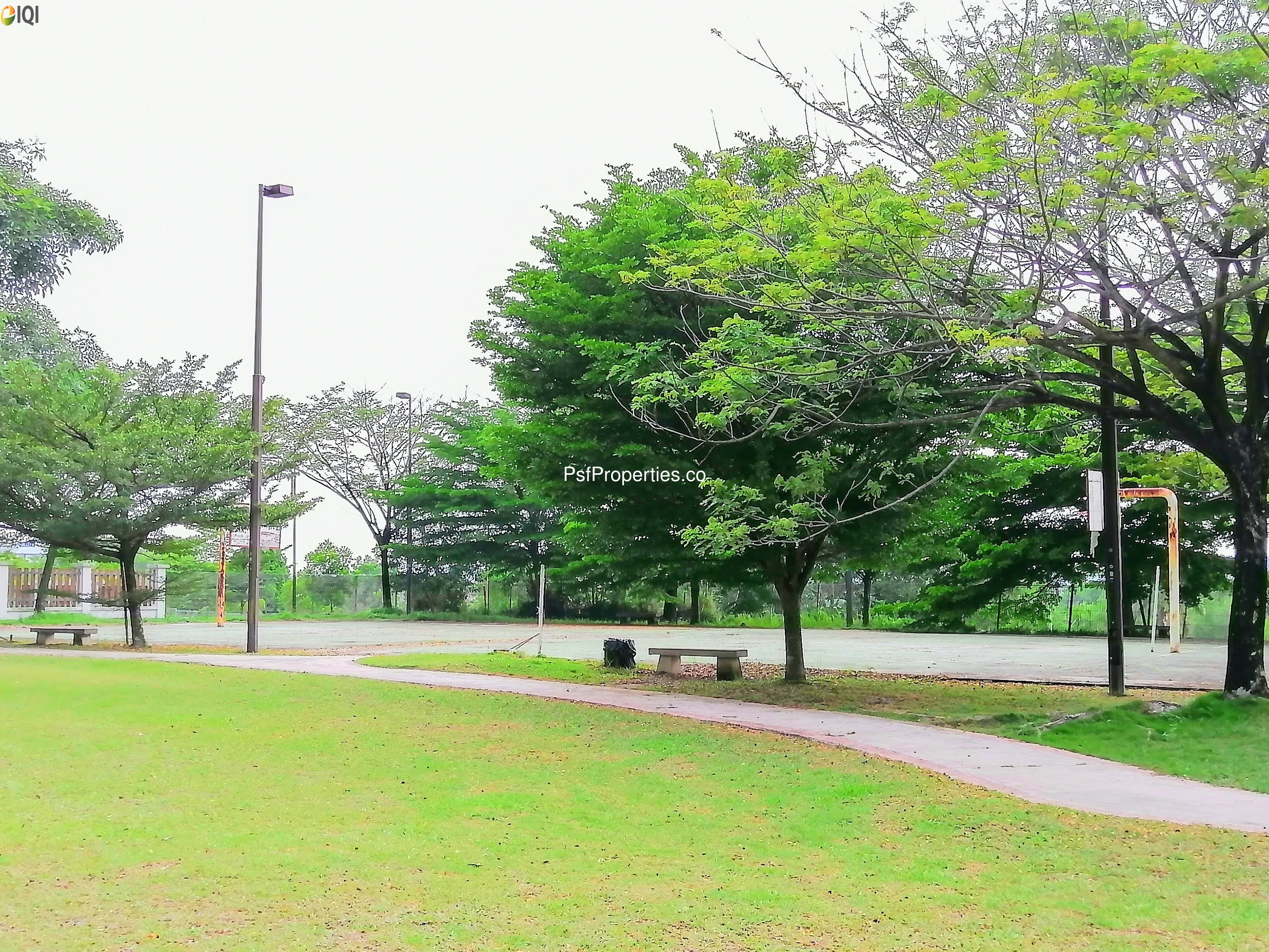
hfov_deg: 46.8
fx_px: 1466
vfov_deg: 36.0
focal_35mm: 40
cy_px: 476
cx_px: 634
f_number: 1.8
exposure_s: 1/117
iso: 50
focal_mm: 3.96
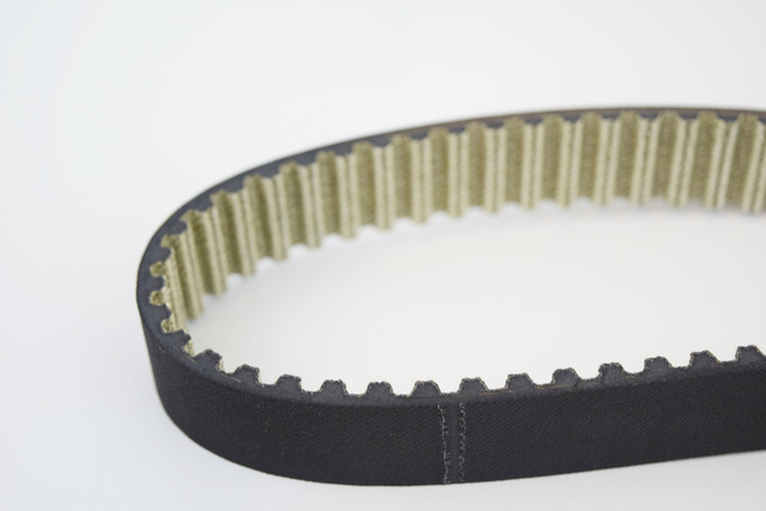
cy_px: 256
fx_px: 1436
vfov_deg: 20.2
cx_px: 383
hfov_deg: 29.9
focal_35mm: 68
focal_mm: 45
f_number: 5
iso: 1000
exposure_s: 1/60
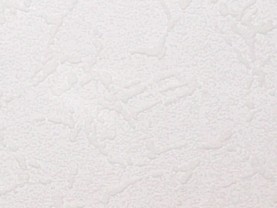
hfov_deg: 11.1
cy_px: 420
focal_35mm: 176
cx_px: -29
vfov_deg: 8.0
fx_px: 1408
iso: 100
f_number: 2.8
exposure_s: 1/8
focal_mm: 5.2
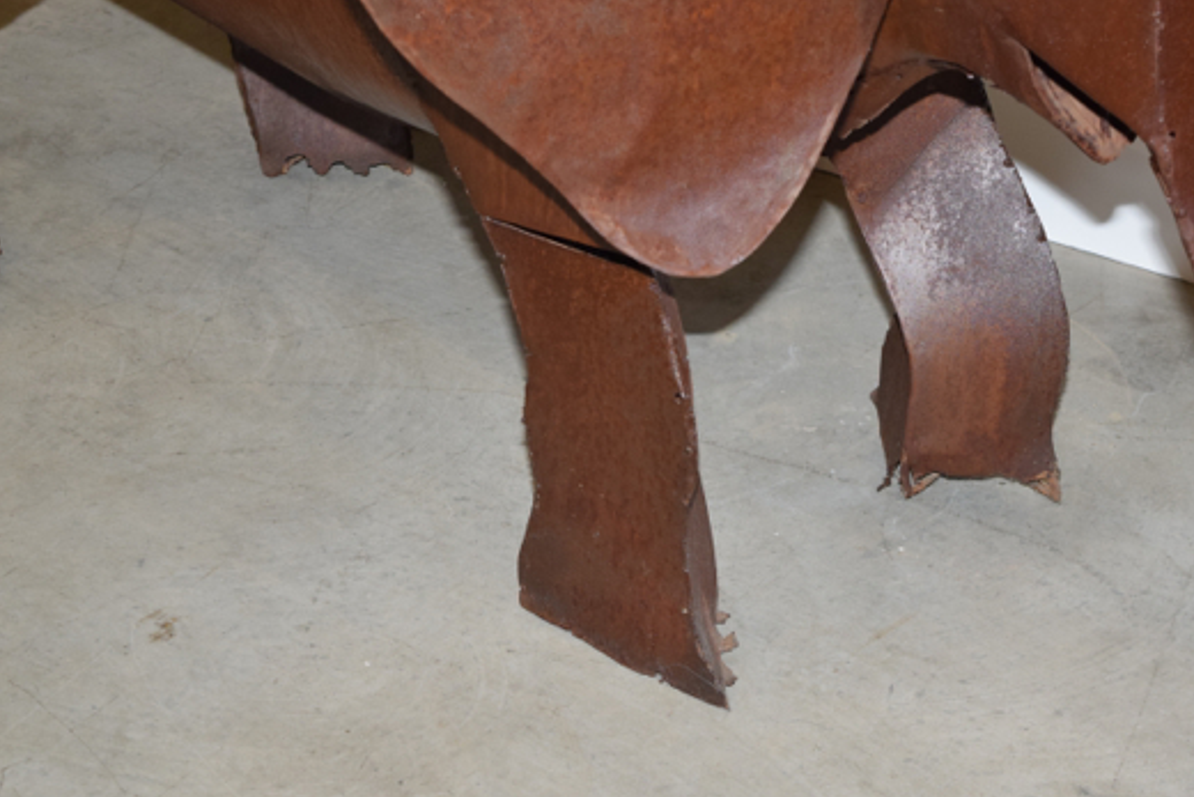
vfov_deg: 13.5
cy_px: 371
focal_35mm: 102
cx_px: 680
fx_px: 3371
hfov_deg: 20.1
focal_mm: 55
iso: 800
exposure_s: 1/125
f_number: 5.6
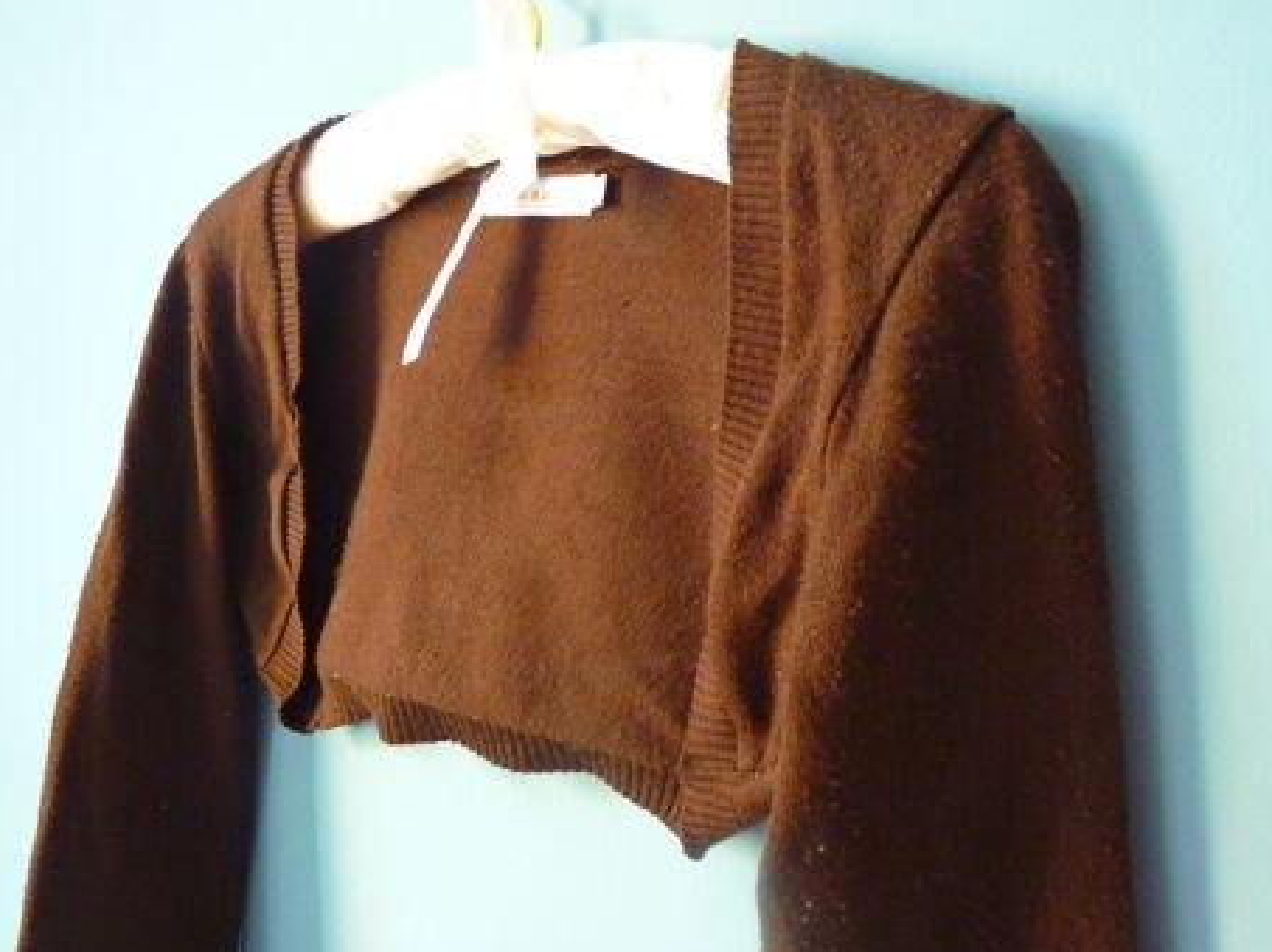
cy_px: 480
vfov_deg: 40.6
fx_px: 1285
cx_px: 665
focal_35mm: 35
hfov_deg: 52.6
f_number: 3
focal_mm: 5.9
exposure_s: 1/20
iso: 800
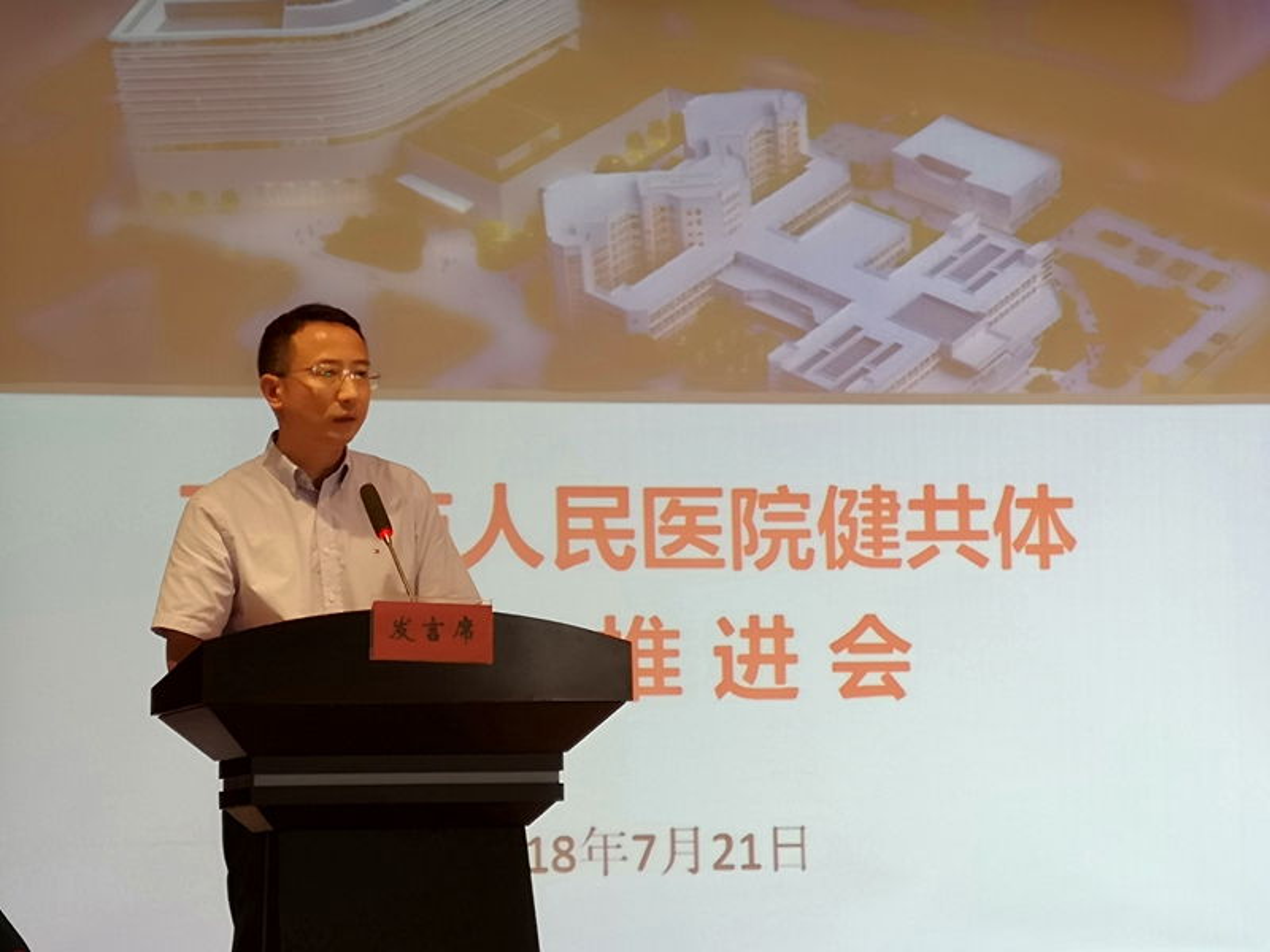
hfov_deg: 13.6
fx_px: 5320
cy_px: 476
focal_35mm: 145
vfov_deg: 10.2
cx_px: 635
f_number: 2.4
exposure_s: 1/33.3
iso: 200
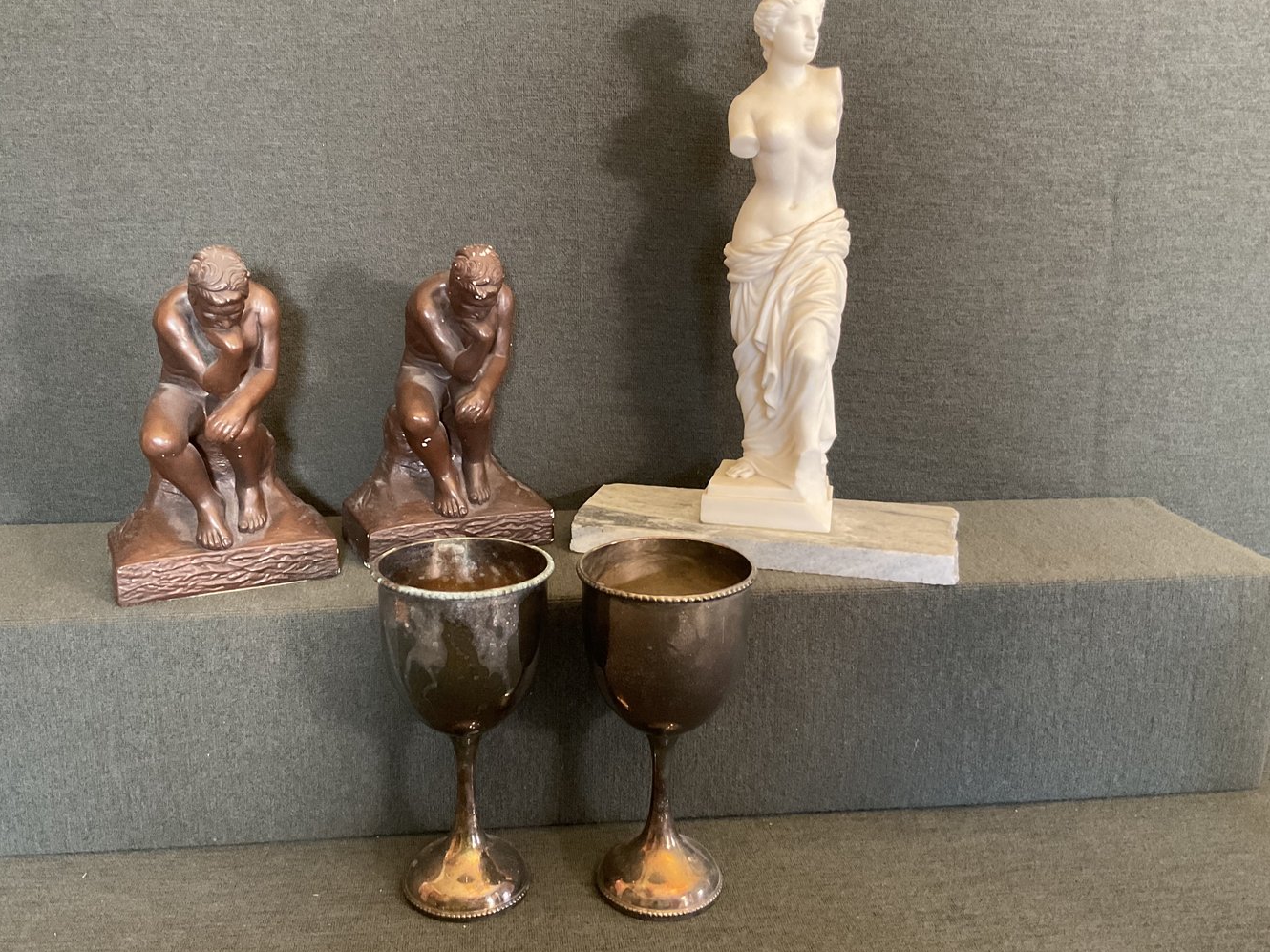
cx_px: 596
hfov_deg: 55.3
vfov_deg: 42.9
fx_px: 1210
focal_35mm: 33
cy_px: 459
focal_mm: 3
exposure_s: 1/30
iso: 320
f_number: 1.8
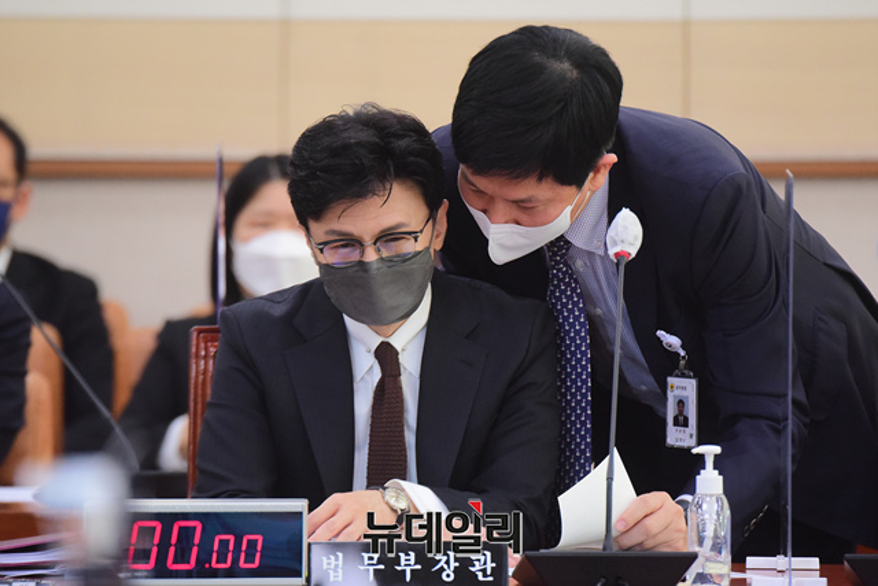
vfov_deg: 3.4
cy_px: 293
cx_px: 439
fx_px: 9757
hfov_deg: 5.2
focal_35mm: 400
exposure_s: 1/320
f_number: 5.6
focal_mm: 400
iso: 5000
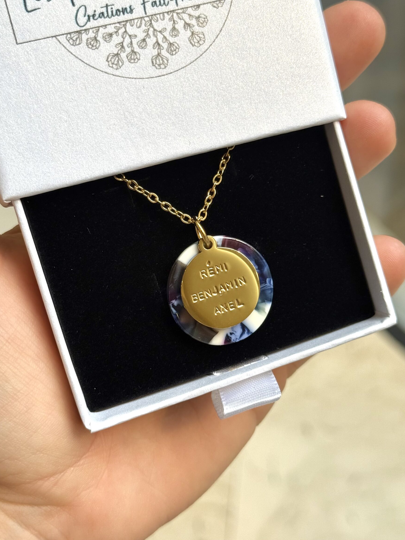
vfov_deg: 36.2
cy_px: 265
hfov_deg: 27.5
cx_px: 189
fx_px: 827
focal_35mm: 53
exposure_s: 1/331
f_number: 1.78
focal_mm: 6.76
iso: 64
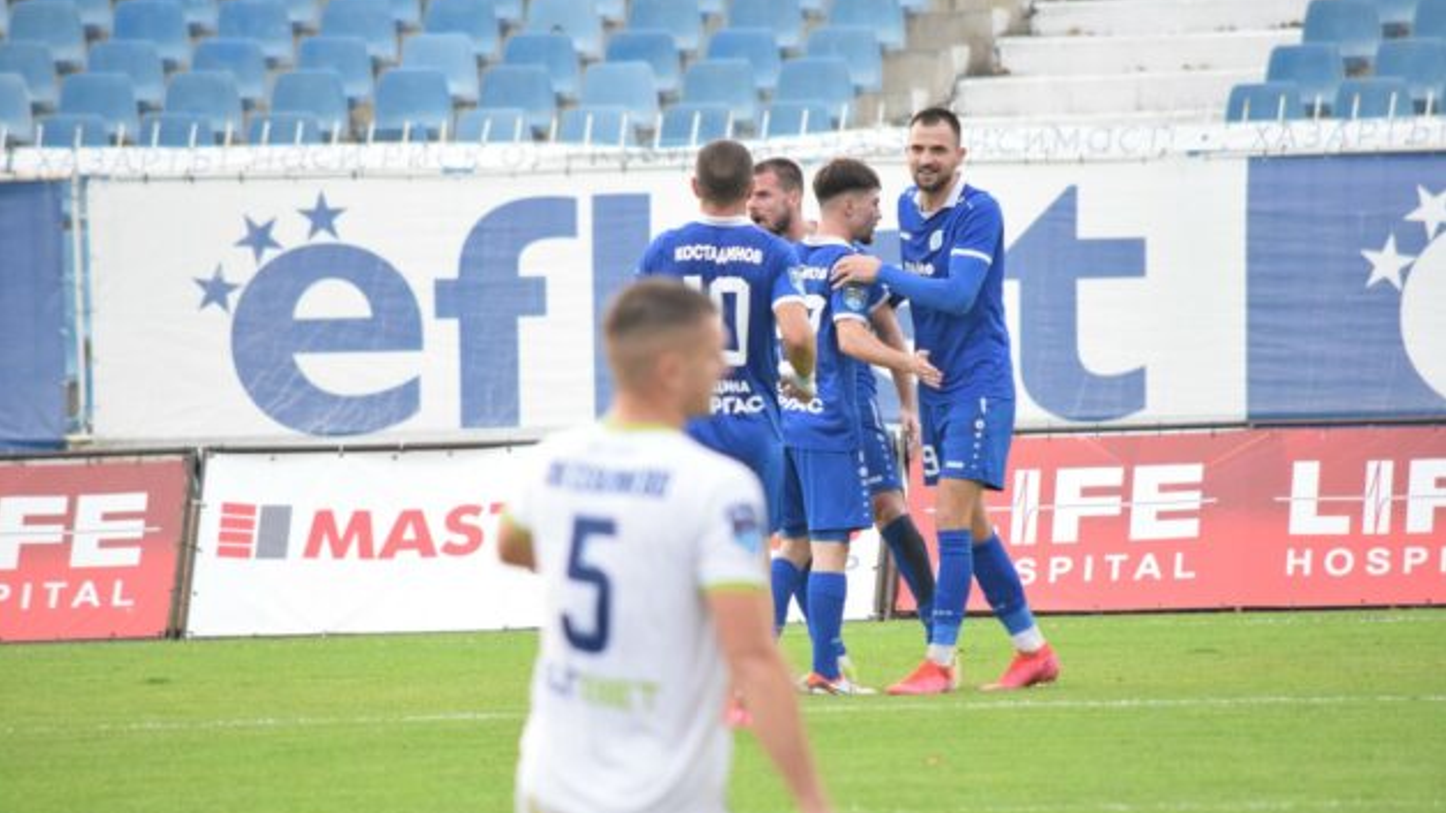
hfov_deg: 4.6
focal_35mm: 473
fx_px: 18133
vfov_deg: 2.6
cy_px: 447
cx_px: 723
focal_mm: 300
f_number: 5.6
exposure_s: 1/1000
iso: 3200
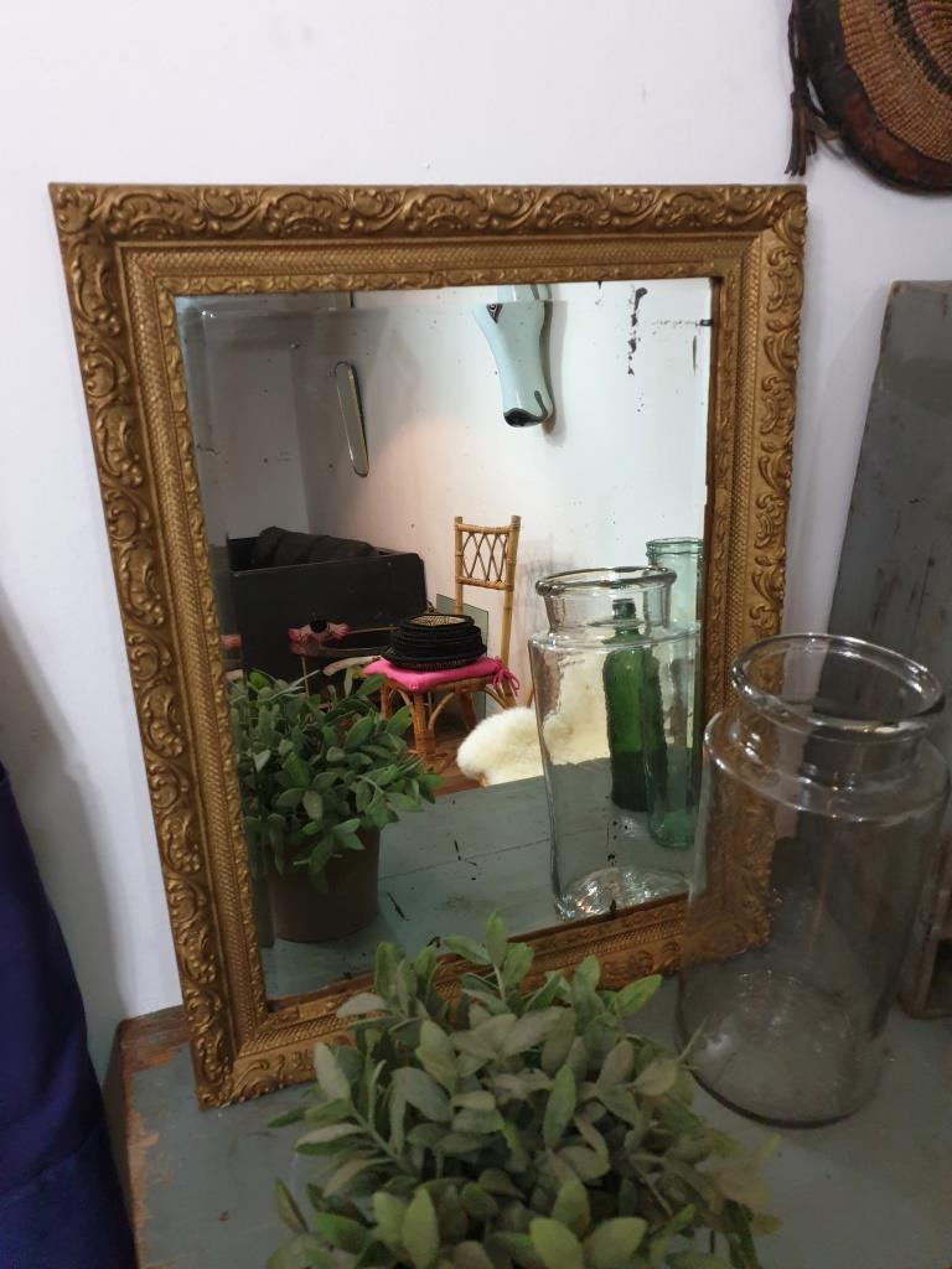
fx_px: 953
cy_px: 634
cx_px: 476
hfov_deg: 53.1
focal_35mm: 26
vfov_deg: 67.3
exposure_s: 1/50
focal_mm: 4.3
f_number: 1.5
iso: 320
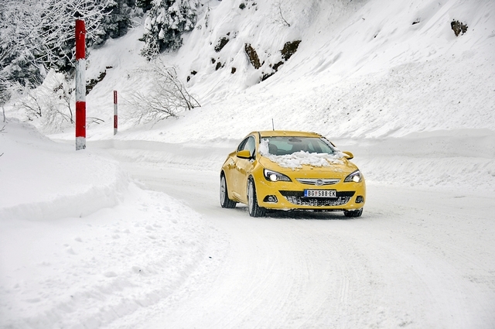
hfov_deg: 22.6
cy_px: 164
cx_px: 248
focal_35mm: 90
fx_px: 1236
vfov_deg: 15.1
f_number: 4.8
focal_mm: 60
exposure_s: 1/250
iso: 200
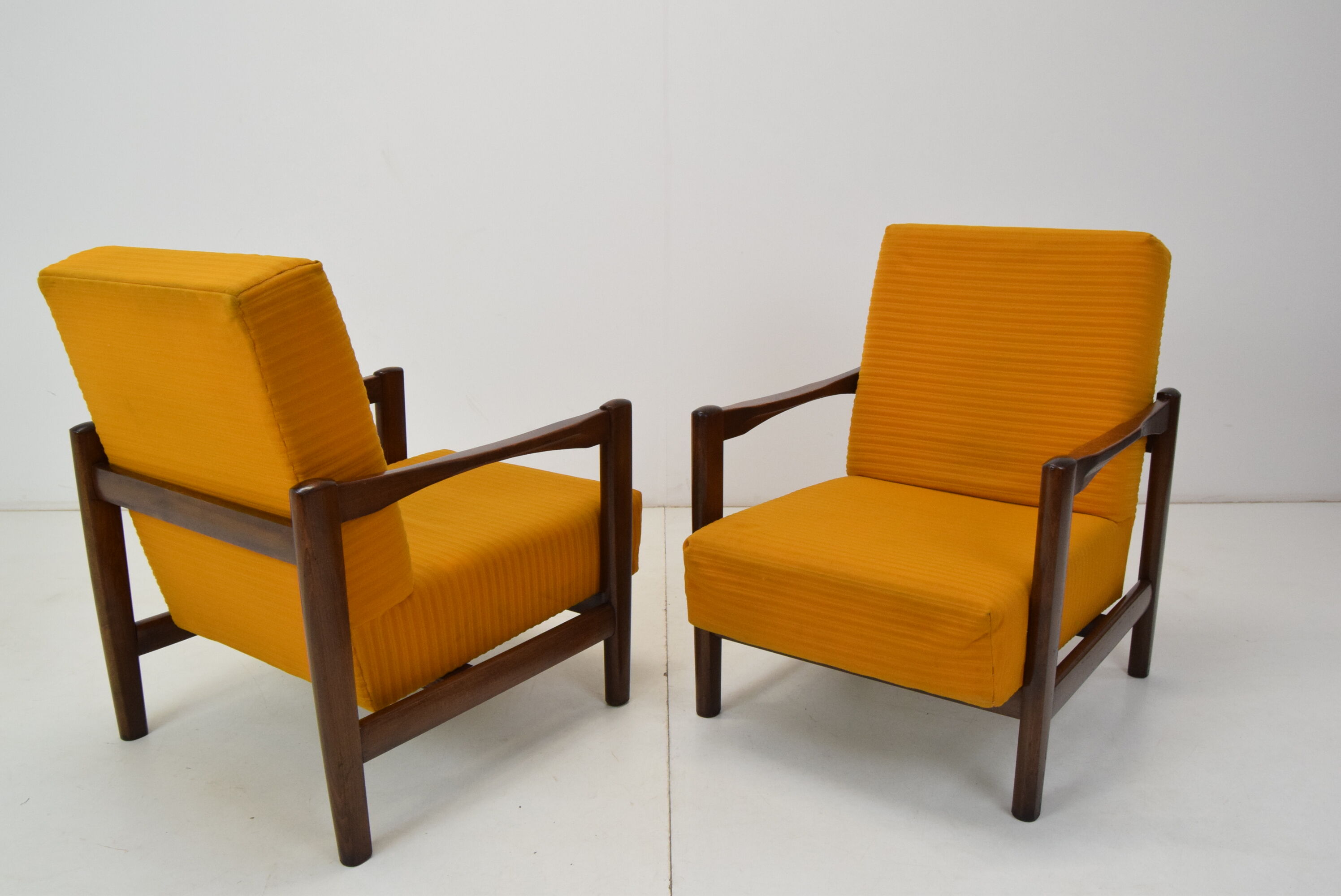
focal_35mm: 30
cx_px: 670
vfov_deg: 43.7
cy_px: 448
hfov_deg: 61.9
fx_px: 1118
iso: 1600
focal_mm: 20
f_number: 10
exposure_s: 1/100
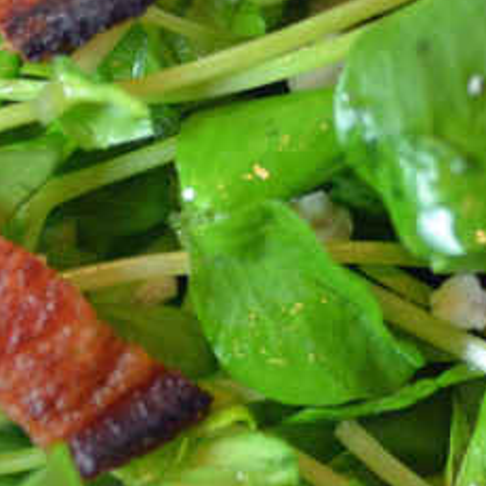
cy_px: -27
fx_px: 5544
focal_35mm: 349
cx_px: 501
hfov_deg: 5.0
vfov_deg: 5.0
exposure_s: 1/160
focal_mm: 62
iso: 800
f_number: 3.2
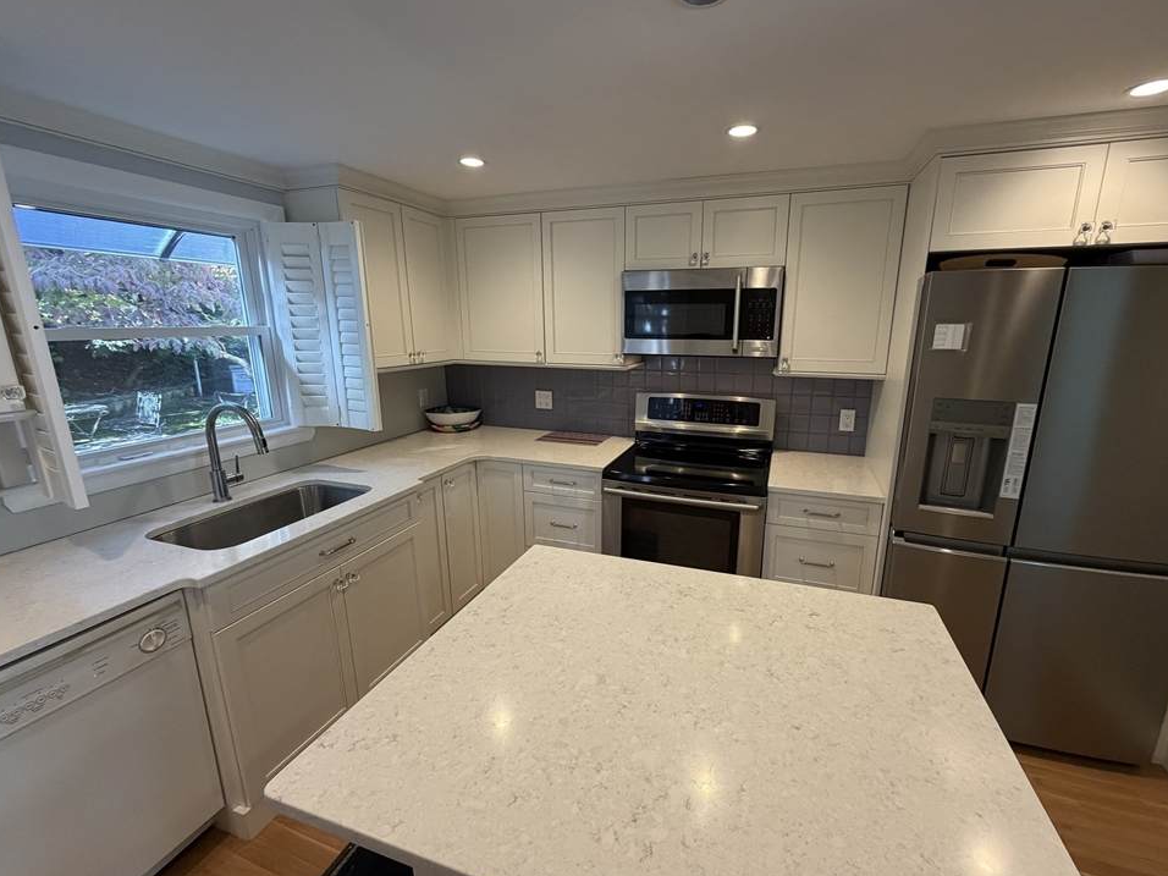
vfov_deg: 81.7
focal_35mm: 15
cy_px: 437
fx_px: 506
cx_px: 612
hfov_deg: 98.1
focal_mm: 2.22
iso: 320
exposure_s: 1/120
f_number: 2.2
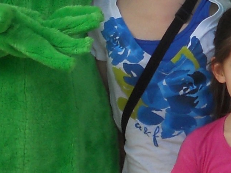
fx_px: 2268
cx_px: 79
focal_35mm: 340
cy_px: -56
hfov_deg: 5.8
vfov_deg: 4.4
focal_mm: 9.8
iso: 80
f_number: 4.8
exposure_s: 1/250
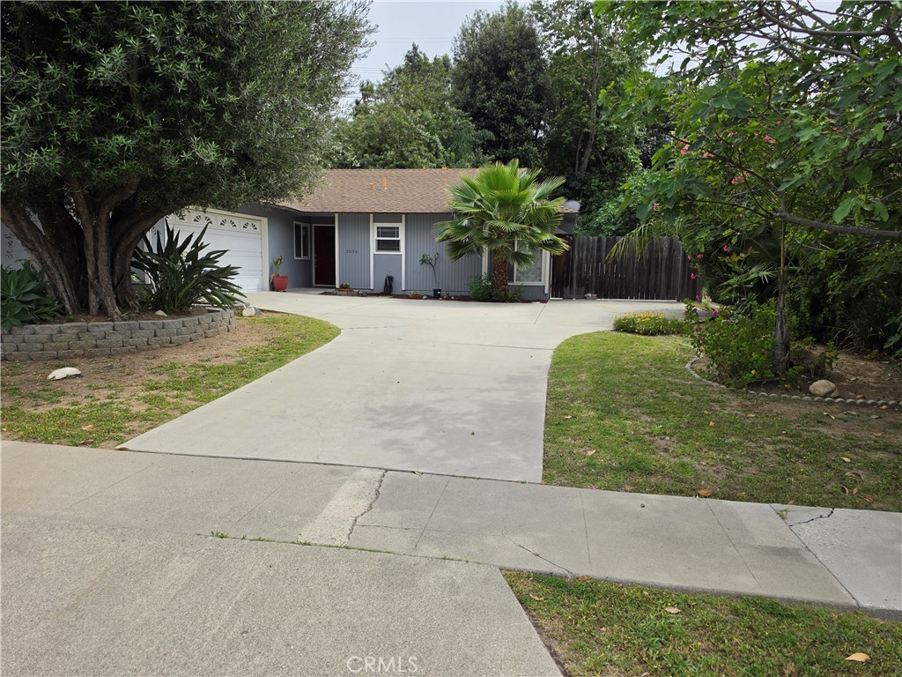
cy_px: 338
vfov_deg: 58.9
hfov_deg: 73.9
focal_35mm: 23
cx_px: 451
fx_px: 599
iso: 64
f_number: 1.4
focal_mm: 6.5
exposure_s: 1/5955
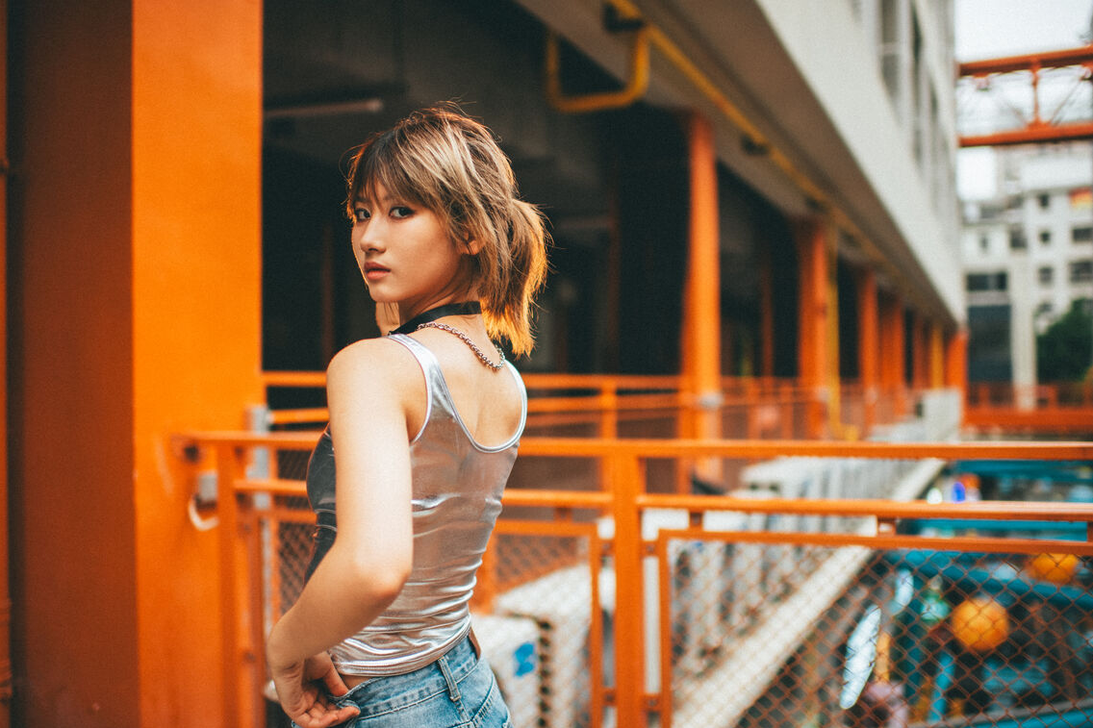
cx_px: 522
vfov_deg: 35.9
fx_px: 1123
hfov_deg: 51.9
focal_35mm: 37
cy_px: 370
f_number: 1.4
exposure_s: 1/320
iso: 100
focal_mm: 35
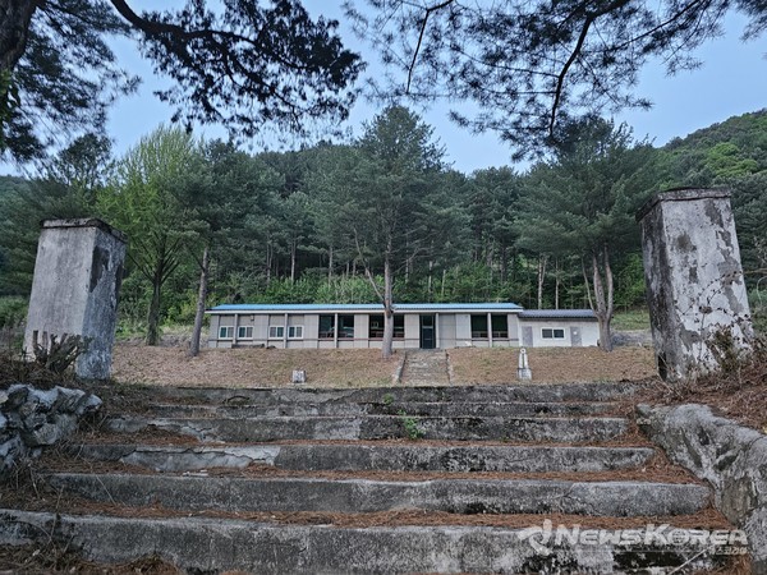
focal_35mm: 23
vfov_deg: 58.9
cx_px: 384
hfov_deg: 73.9
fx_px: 510
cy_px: 288
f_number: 1.7
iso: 640
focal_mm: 6.3
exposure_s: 1/24
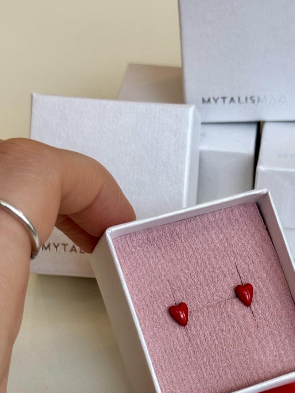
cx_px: 232
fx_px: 1011
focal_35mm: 89
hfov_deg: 16.5
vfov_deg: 21.9
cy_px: 279
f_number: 1.78
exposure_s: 1/100
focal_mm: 6.76
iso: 80
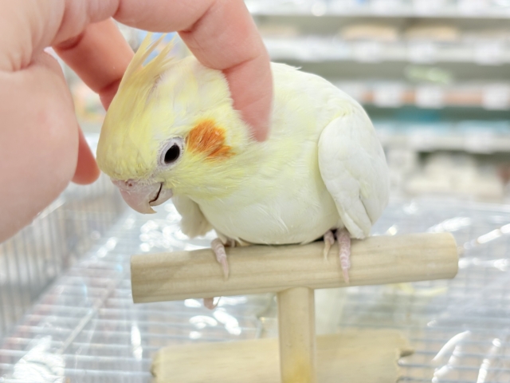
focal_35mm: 52
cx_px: 255
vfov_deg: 28.0
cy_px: 192
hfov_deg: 36.8
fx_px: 766
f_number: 1.6
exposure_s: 1/50
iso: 50
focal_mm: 5.96
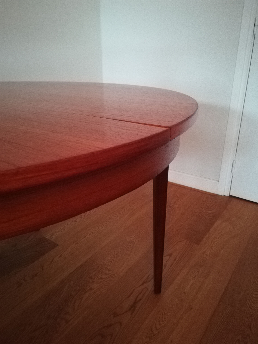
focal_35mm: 26
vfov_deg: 67.3
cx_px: 129
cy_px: 172
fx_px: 258
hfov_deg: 53.1
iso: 1250
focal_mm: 3.83
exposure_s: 1/14.3
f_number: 2.2
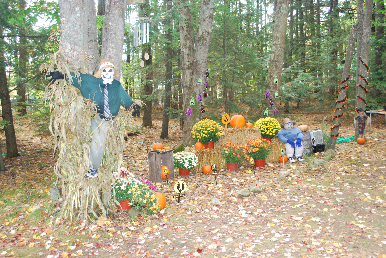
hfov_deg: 53.1
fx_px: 386
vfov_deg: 37.0
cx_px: 193
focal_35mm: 36
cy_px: 129
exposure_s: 1/60
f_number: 4.2
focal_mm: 24
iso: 800
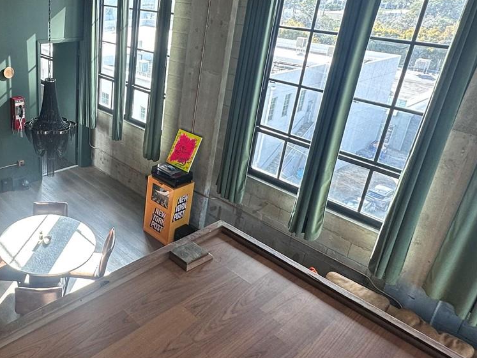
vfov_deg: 46.4
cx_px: 89
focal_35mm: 30
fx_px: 413
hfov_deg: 55.3
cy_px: 134
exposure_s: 1/99
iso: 50
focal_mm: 2.22
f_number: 2.2
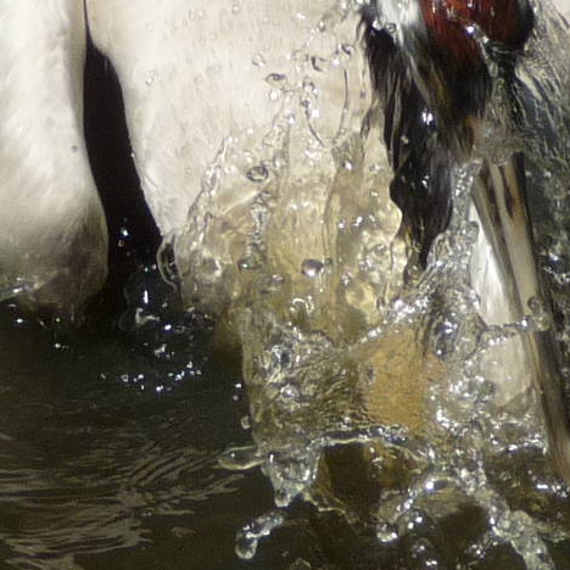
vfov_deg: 4.1
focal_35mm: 426
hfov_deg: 4.1
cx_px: 350
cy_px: -18
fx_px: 7936
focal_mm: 14.2
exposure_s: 1/800
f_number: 4.7
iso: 100
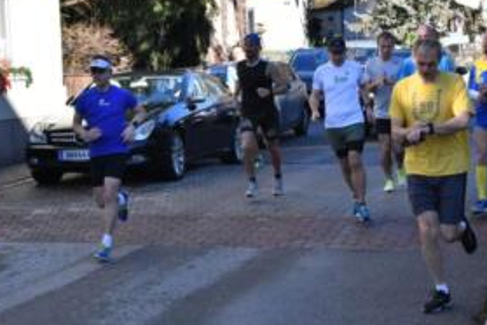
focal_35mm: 86
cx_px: 304
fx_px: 1163
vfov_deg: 15.9
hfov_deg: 23.6
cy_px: 156
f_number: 14
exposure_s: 1/800
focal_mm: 32
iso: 2000
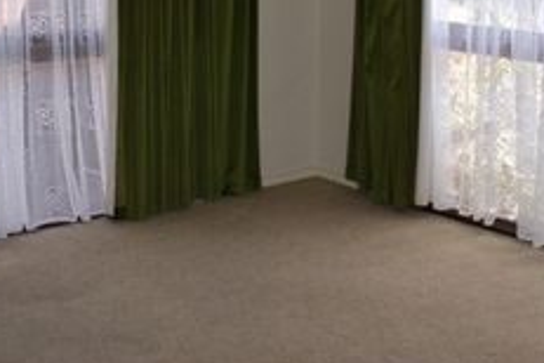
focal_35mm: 61
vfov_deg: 21.5
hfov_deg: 32.9
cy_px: 8
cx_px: 297
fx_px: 922
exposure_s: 1/160
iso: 125
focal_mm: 20
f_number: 4
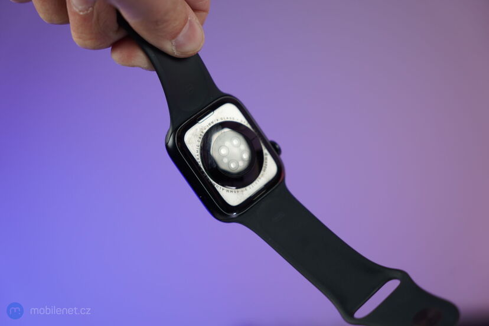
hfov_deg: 32.4
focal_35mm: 62
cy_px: 163
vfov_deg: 21.9
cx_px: 244
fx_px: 842
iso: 100
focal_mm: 62
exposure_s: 1/50
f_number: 4
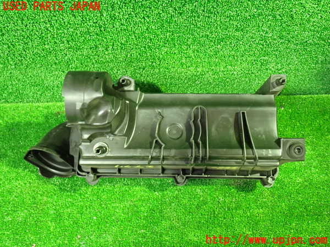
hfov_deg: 60.0
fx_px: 286
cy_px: 124
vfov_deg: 46.8
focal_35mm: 30
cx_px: 165
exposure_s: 1/13
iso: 800
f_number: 2.3
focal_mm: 5.4
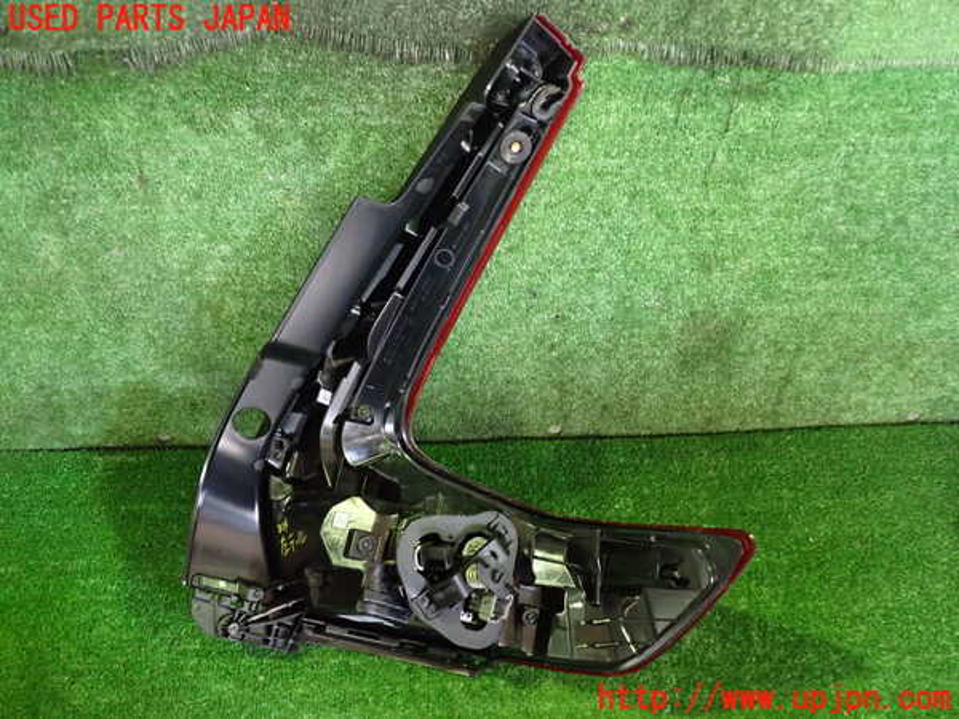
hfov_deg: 60.0
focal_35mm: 30
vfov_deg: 46.8
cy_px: 360
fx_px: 831
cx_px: 480
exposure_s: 1/30
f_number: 2.3
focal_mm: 5.4
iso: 1000
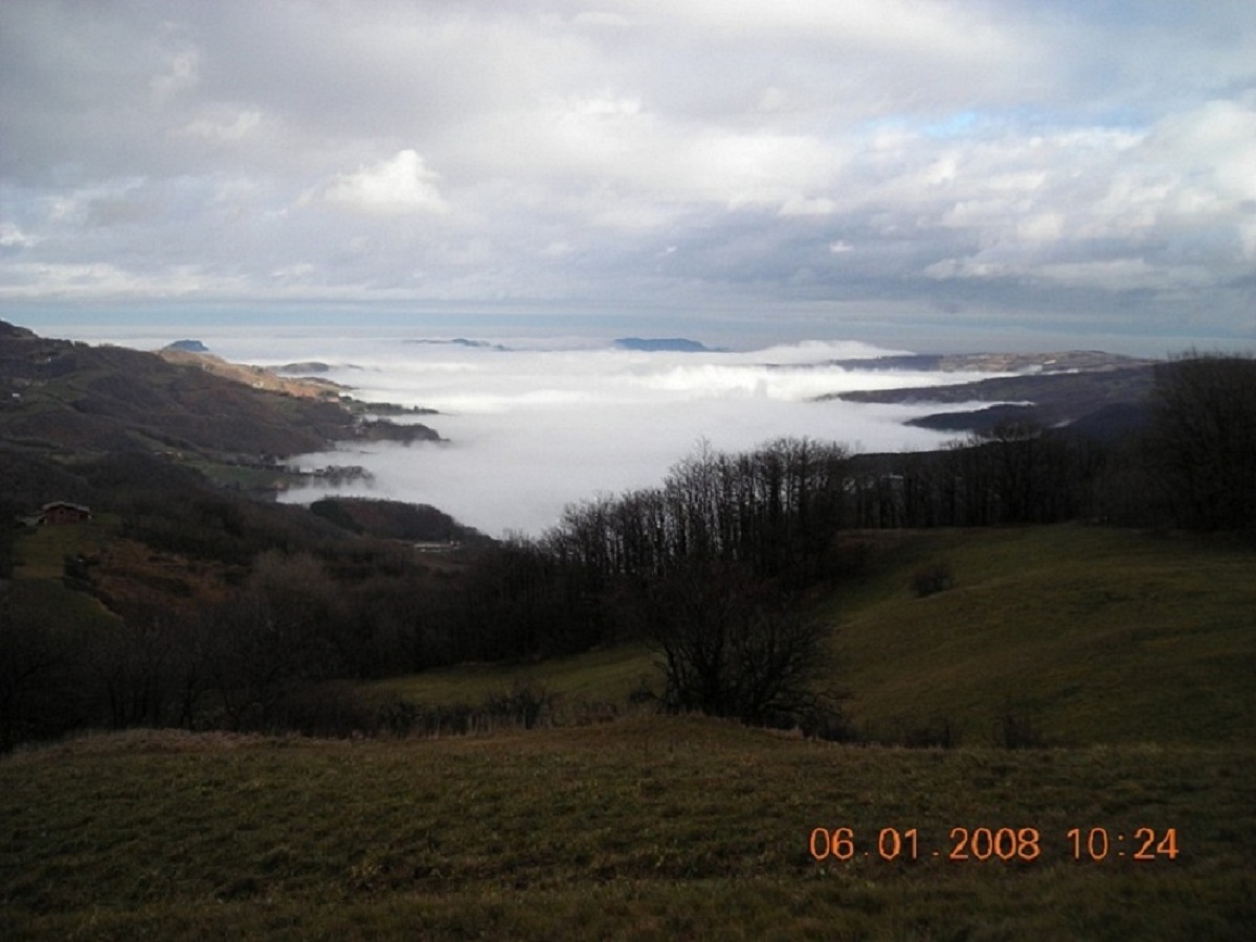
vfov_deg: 37.7
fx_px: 1379
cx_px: 628
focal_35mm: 38
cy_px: 471
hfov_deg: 49.0
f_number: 3.2
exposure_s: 1/352
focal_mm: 6.3
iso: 50
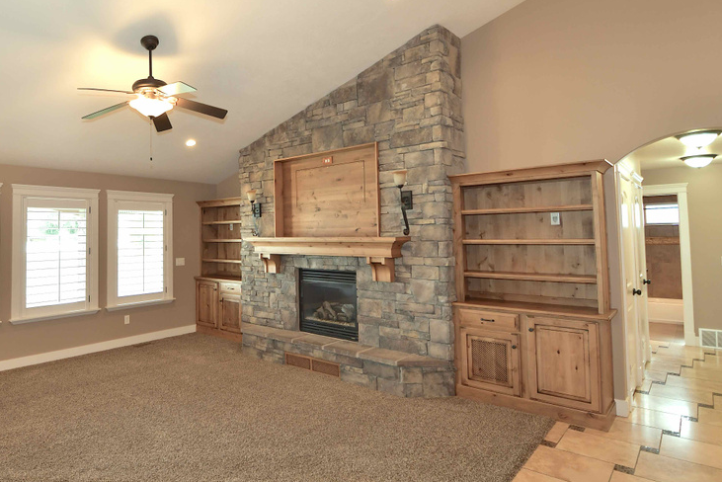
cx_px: 251
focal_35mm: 21
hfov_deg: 79.0
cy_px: 213
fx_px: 421
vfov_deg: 59.4
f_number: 4
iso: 500
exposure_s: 1/60
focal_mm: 10
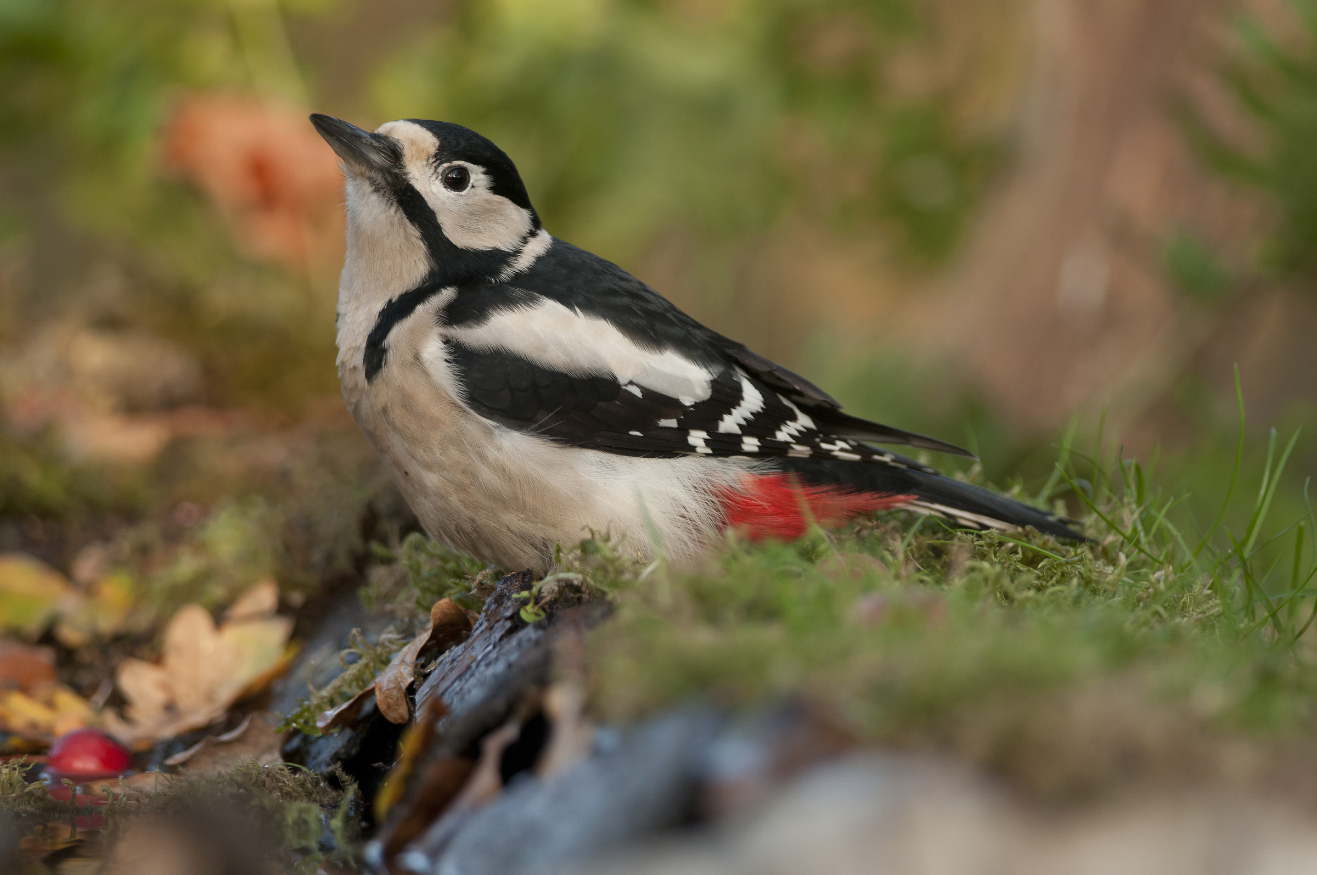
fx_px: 16442
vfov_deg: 3.0
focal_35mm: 450
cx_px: 658
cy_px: 438
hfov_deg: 4.6
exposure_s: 1/200
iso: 400
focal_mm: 300
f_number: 4
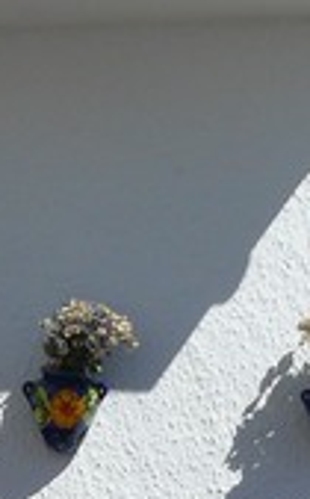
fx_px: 2240
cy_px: 706
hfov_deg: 7.6
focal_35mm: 165
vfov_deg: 12.2
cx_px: -280
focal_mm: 7.4
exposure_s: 1/320
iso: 100
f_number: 5.6
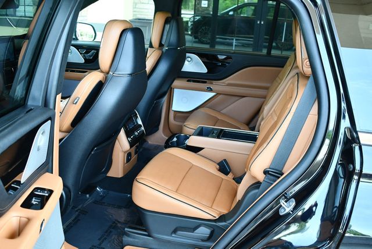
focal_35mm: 36
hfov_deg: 53.1
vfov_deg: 36.9
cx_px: 186
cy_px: 124
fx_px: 372
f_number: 3.5
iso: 800
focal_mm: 18
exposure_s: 1/200
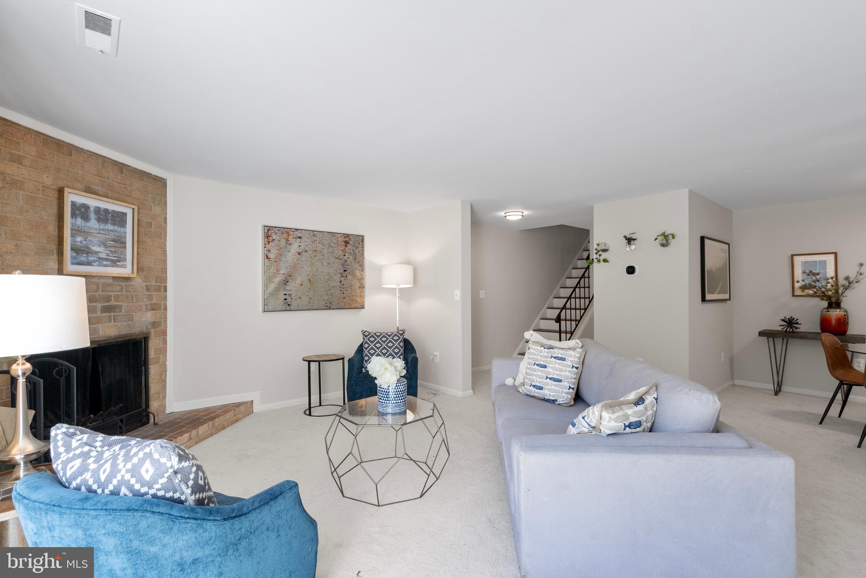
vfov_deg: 73.8
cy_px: 289
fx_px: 385
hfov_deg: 96.7
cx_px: 433
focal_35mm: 16
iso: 800
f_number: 8
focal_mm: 16
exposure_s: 1/30
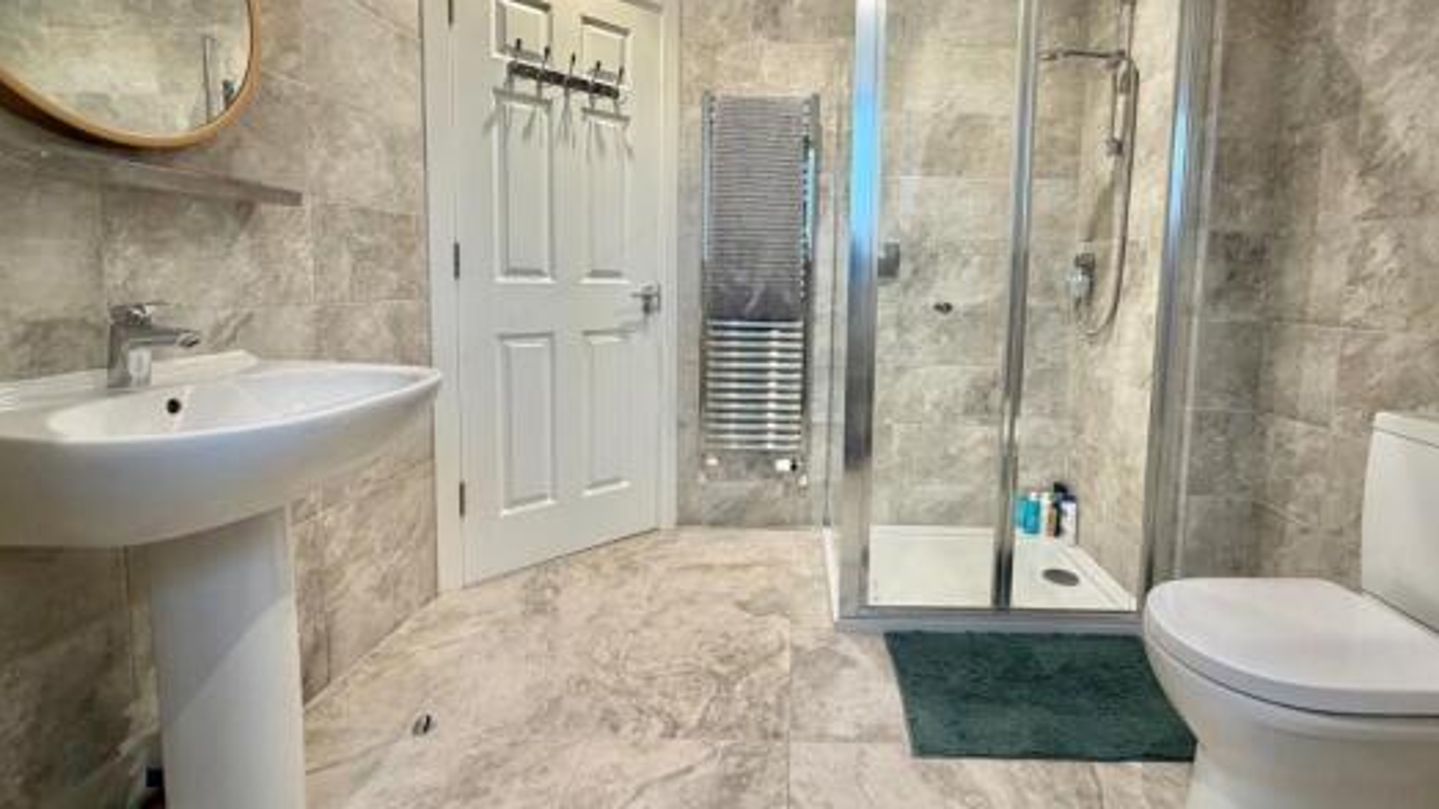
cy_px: 332
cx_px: 799
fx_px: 649
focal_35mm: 17
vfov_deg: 63.4
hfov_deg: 95.5
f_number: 2.2
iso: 200
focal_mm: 2.22
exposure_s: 1/100
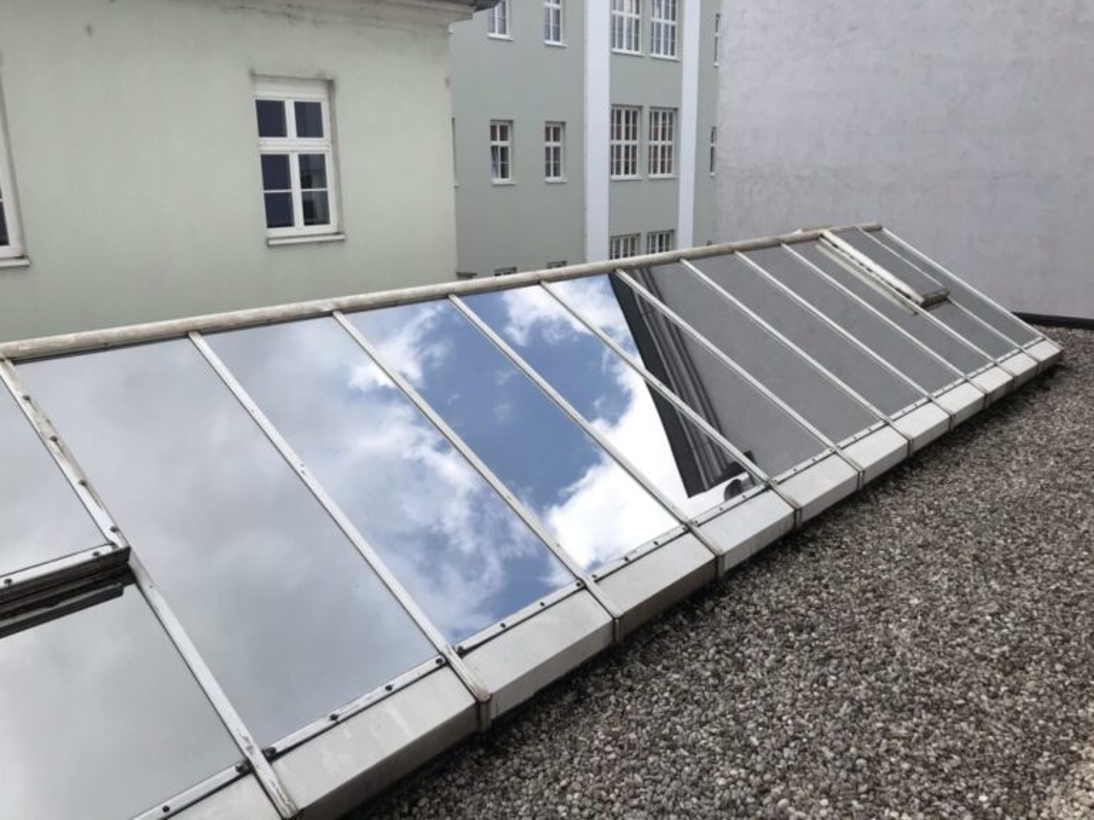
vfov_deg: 49.7
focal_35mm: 28
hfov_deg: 63.4
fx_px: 885
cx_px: 547
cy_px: 410
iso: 20
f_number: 1.8
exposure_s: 1/2283
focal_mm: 3.99
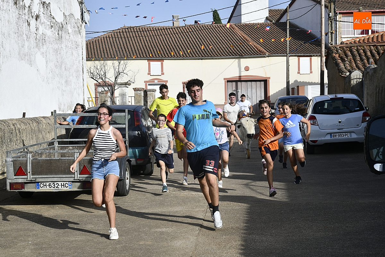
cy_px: 128
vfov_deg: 20.6
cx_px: 192
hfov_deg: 30.5
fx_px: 706
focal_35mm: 66
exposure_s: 1/400
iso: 320
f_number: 14
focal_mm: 66
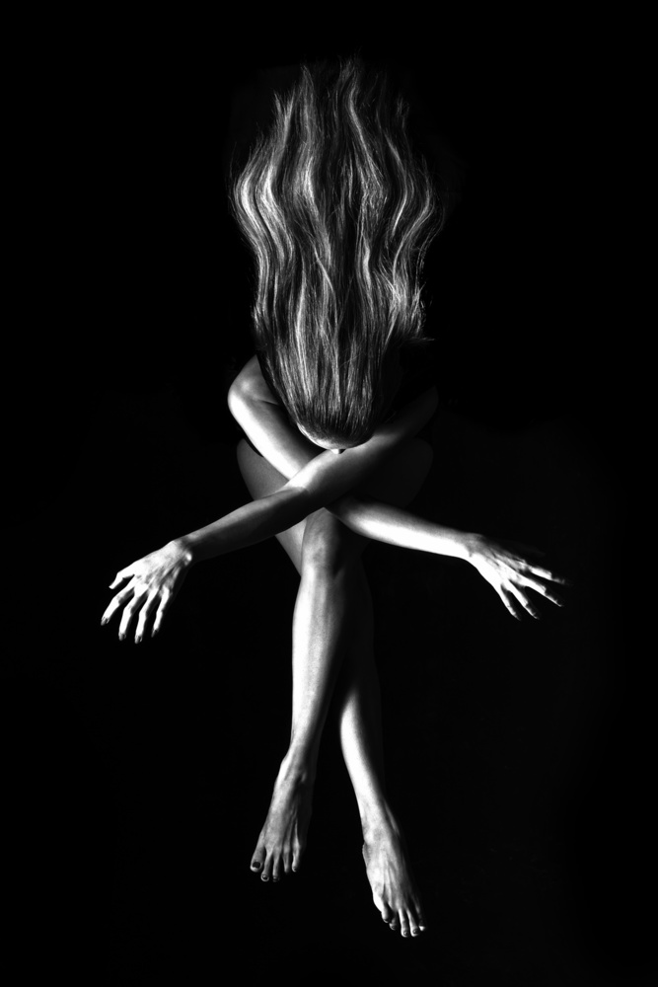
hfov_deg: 13.7
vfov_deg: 20.4
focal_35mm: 100
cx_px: 329
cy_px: 494
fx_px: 2741
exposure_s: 1/160
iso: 100
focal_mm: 100
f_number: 10
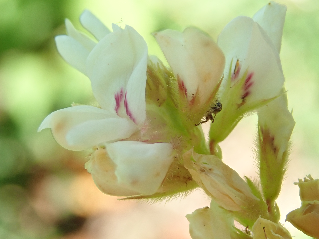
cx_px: 146
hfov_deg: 27.4
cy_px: 120
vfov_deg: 20.7
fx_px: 654
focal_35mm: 71
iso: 200
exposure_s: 1/125
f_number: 5
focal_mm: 11.78
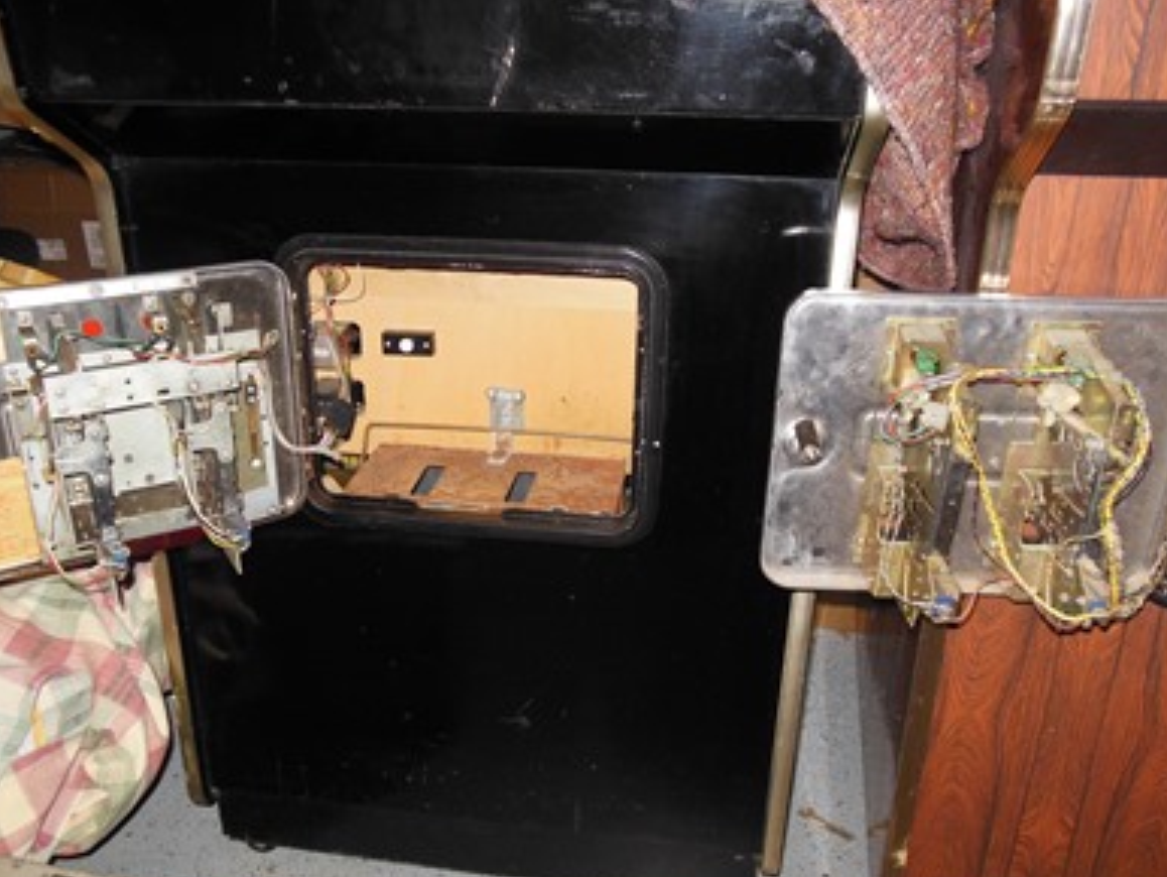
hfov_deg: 61.6
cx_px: 550
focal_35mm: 29
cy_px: 457
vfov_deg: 48.3
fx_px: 978
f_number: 3.2
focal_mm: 4.5
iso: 200
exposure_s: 1/25
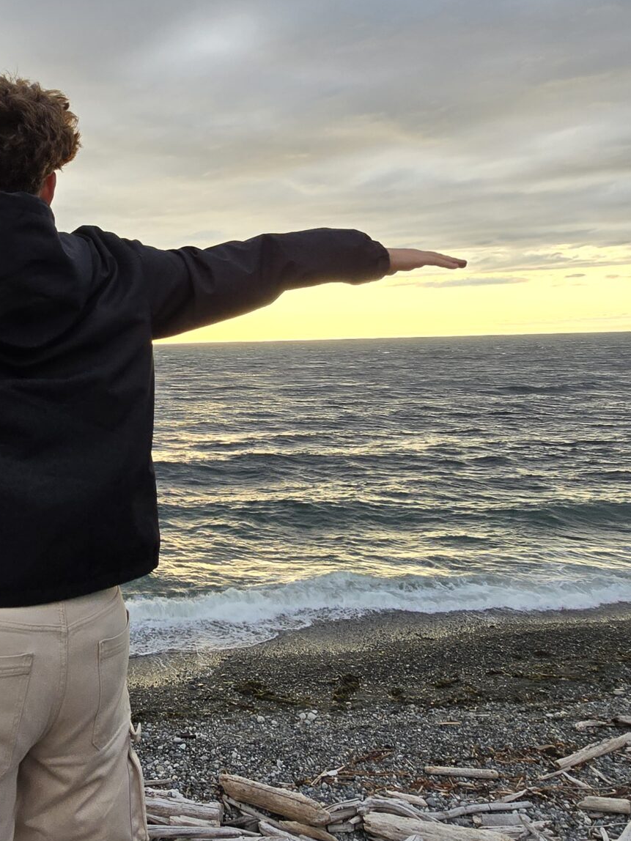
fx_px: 705
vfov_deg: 60.6
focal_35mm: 29
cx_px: 83
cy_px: 300
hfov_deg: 44.6
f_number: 2.2
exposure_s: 1/394
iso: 50
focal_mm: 2.2
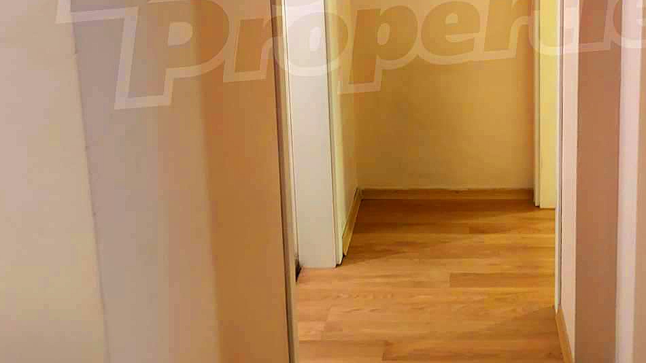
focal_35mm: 43
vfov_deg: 26.2
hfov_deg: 47.0
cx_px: 396
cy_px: -4
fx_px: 736
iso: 400
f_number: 1.8
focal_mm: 5.23
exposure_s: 1/25
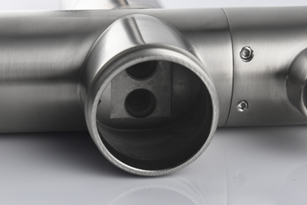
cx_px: 143
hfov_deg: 17.6
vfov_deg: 11.8
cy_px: 160
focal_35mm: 116
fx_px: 990
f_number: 10
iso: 100
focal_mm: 55
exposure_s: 1/125
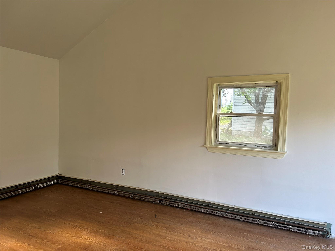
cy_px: 126
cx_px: 168
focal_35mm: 26
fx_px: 252
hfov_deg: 67.3
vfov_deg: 53.1
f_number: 1.5
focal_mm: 5.7
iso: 80
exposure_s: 1/121
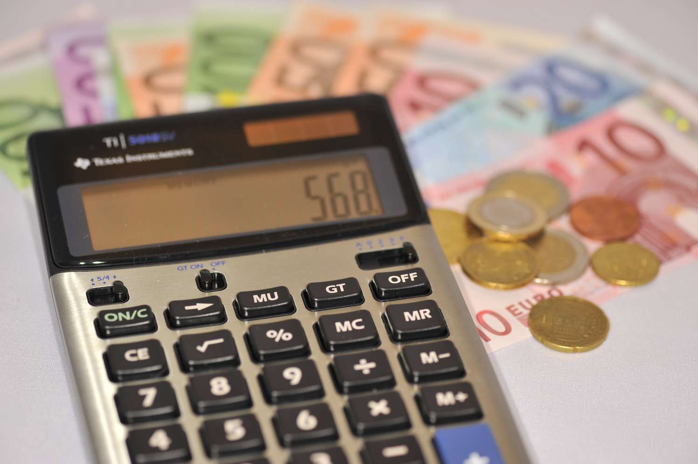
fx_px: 2034
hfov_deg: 19.5
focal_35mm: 105
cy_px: 232
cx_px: 349
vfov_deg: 13.0
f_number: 5
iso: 200
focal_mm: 105
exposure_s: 1/60
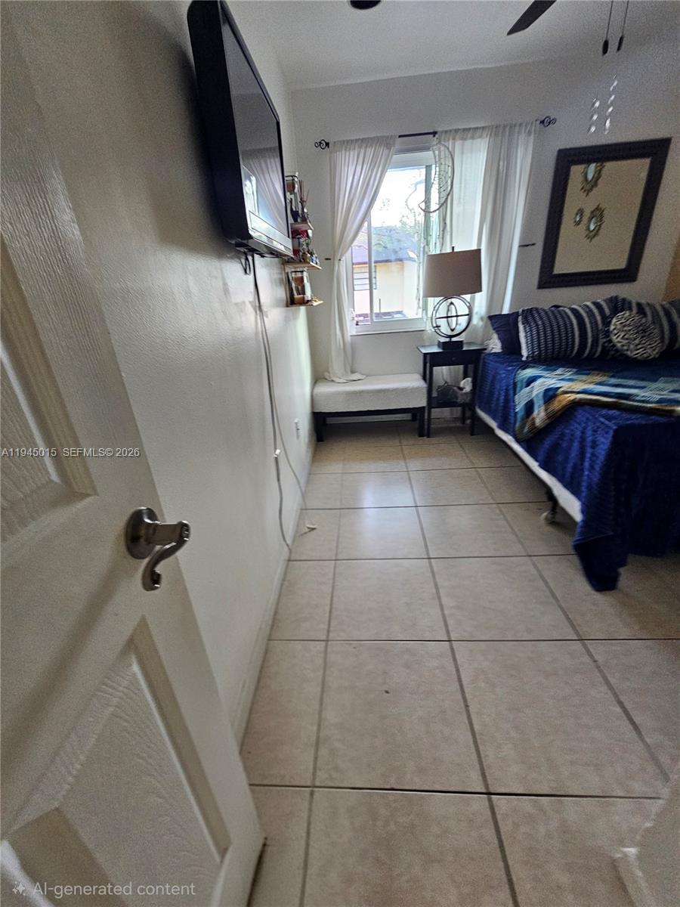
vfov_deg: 106.2
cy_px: 454
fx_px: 340
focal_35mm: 13
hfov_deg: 89.9
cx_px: 340
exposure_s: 1/30
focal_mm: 2.2
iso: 320
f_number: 2.2
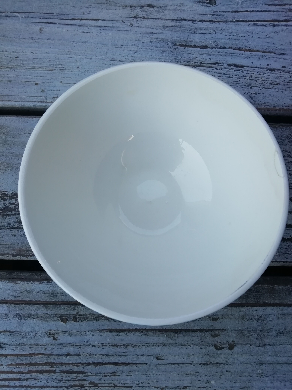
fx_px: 292
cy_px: 195
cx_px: 146
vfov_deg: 67.3
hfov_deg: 53.1
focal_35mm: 26
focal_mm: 3.21
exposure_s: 1/150
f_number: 2.2
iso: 50
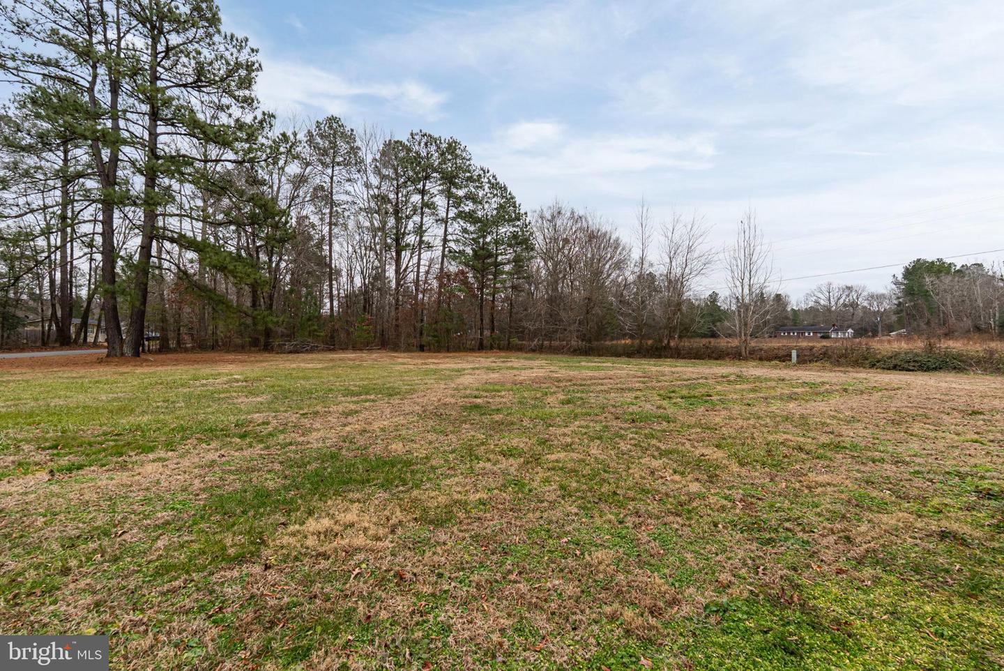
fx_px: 446
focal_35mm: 16
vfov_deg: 73.8
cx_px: 502
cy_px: 336
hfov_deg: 96.7
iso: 400
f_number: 8
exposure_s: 1/125
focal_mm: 16
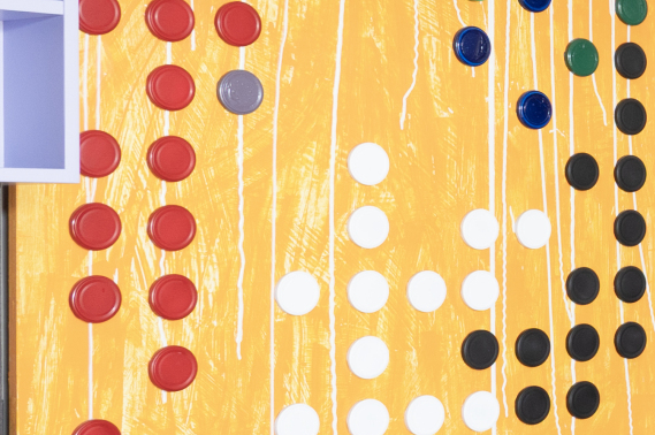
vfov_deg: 12.6
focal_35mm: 108
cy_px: 242
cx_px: 1409
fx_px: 1963
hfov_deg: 14.7
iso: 400
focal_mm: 24
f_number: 10
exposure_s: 1/2
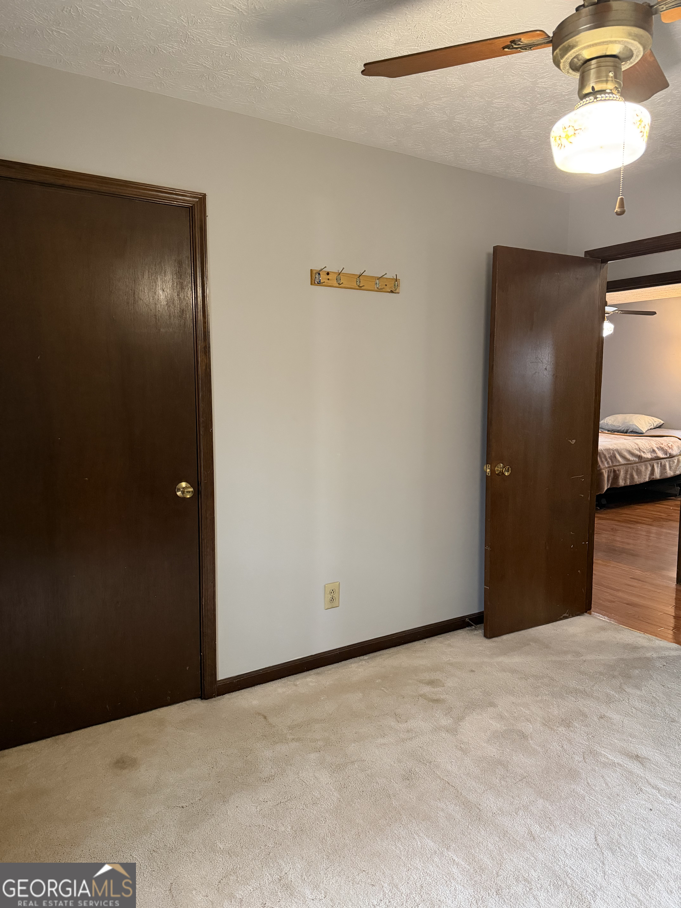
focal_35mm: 24
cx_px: 340
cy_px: 454
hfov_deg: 56.8
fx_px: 630
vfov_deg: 71.6
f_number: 1.78
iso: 800
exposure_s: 1/60
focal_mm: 6.76
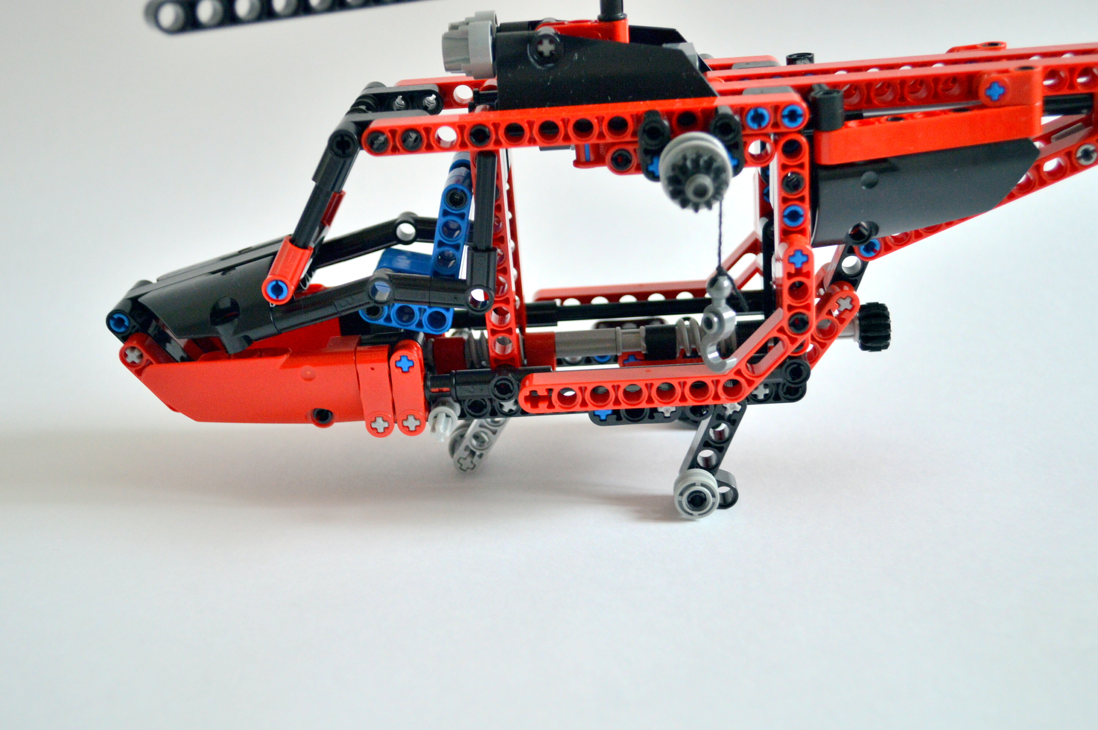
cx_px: 549
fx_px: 1463
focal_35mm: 48
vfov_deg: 28.0
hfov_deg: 41.1
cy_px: 365
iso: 800
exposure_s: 1/13
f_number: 4.8
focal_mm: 32
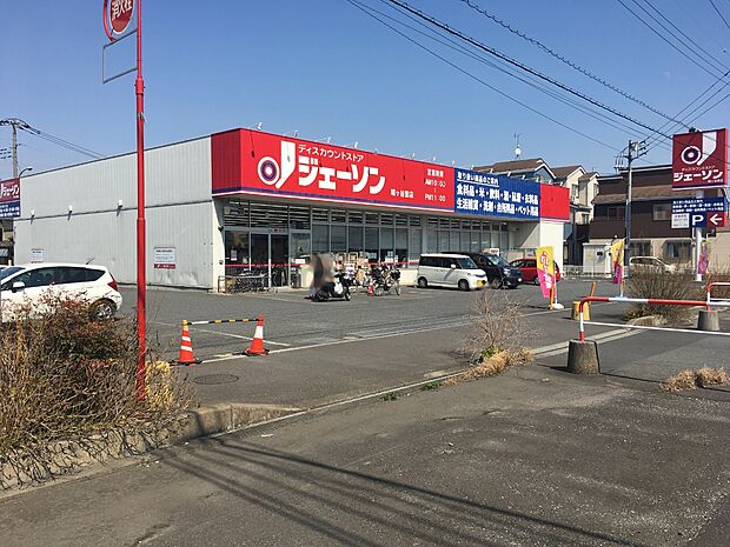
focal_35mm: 29
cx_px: 365
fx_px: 612
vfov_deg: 48.2
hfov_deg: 61.7
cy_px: 274
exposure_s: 1/1709
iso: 25
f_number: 2.2
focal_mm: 4.15
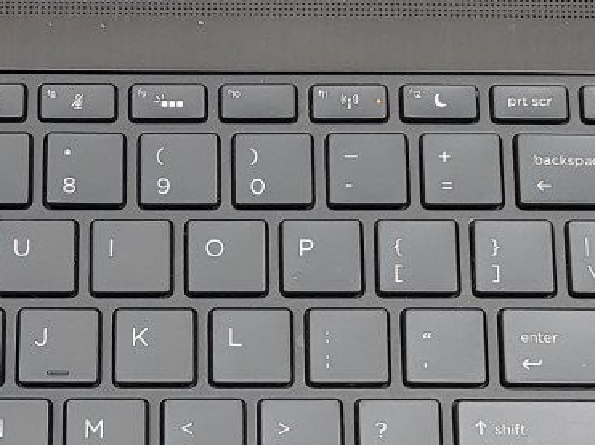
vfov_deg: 14.4
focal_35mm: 101
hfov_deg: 19.3
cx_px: 144
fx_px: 1735
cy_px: 426
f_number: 1.8
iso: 50
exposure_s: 1/120
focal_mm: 4.36
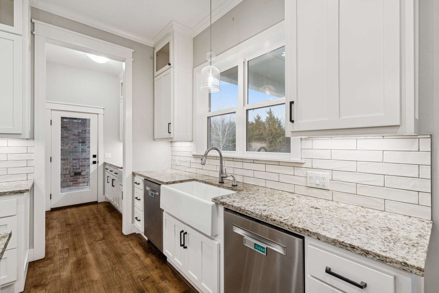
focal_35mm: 16
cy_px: 146
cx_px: 220
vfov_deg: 73.6
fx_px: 196
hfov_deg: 96.6
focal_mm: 10.7
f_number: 8
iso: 200
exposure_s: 1/25
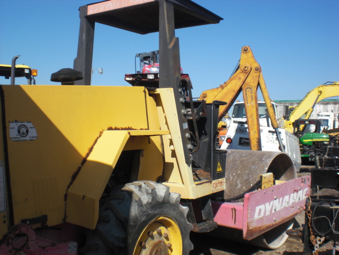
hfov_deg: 49.0
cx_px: 170
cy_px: 128
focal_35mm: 38
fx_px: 372
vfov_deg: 37.7
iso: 64
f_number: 5.6
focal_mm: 6.3
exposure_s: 1/400
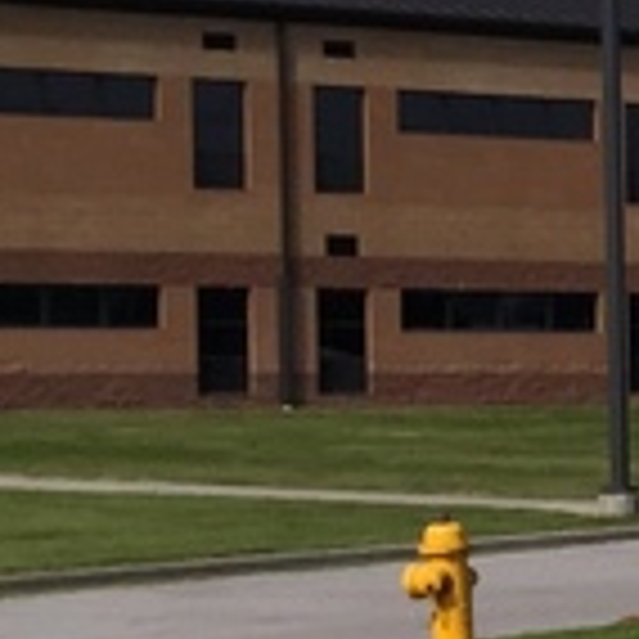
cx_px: 2002
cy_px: 526
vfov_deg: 9.6
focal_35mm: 181
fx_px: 3780
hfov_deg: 8.1
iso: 32
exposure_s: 1/2326
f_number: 2.2
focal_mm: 4.15
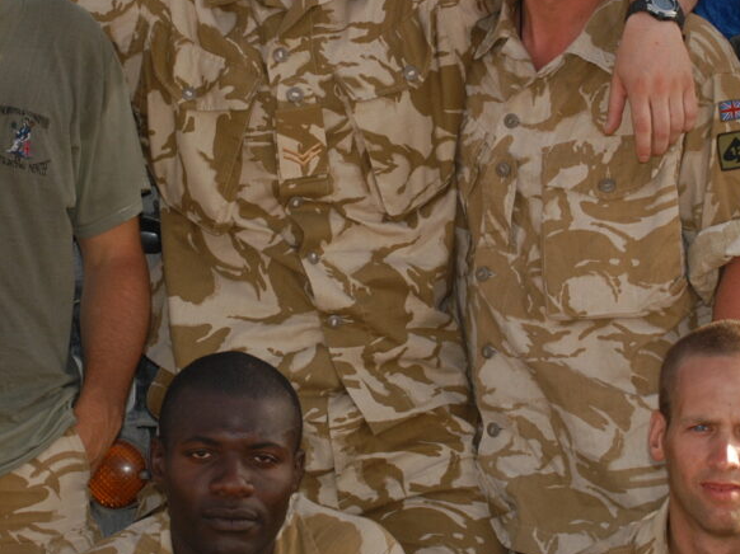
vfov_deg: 7.1
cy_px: 142
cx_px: 456
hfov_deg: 9.5
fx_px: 4445
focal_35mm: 208
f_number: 7.1
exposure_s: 1/180
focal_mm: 70
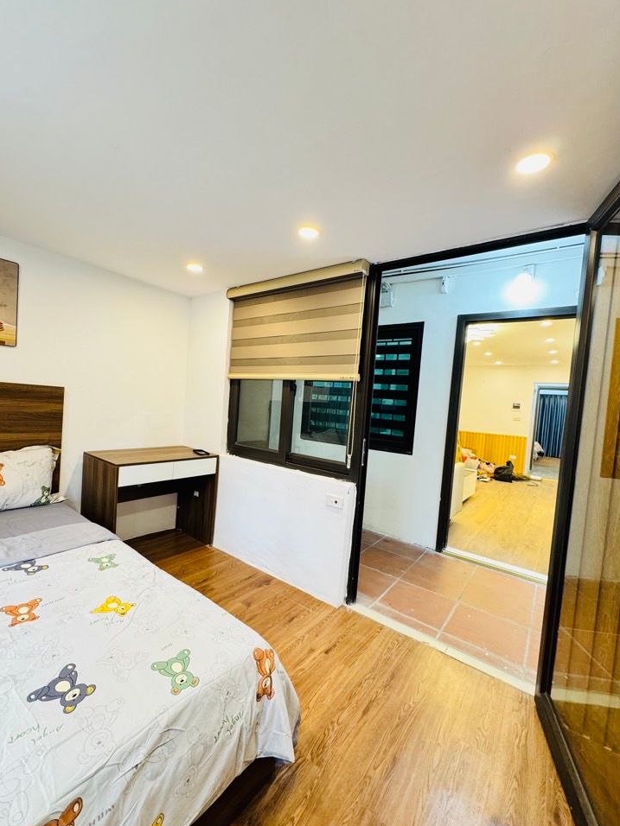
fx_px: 358
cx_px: 297
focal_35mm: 15
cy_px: 420
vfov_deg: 98.2
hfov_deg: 81.7
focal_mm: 2.22
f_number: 2.2
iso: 200
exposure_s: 1/50
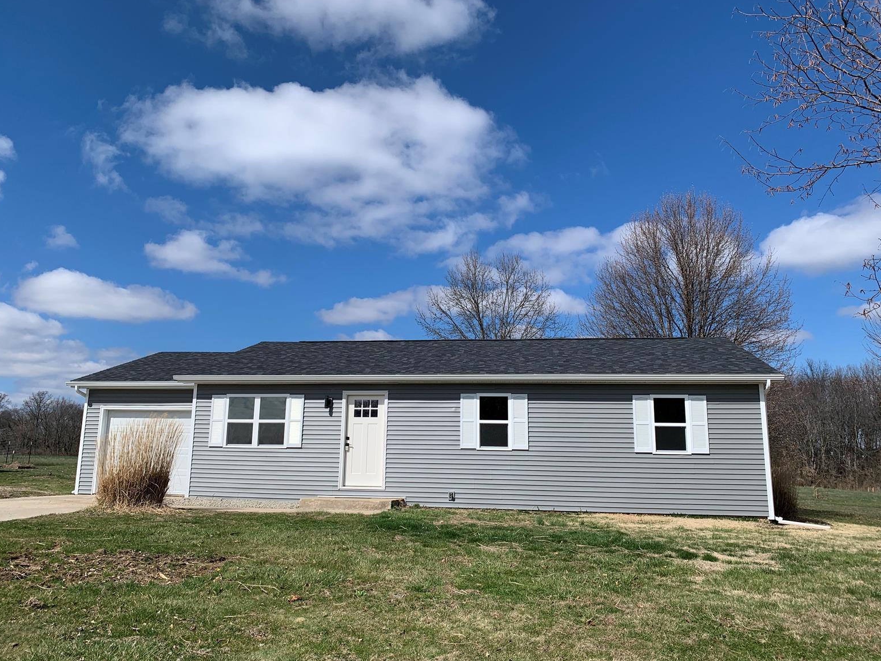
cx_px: 442
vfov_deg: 51.4
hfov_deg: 65.3
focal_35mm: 27
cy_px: 328
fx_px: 687
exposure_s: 1/3521
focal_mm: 4.25
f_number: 1.8
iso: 25
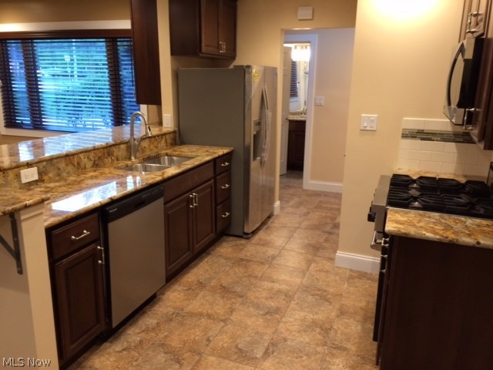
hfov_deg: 61.7
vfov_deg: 48.2
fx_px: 413
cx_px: 246
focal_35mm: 29
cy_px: 185
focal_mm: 4.15
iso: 100
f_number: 2.2
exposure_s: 1/30
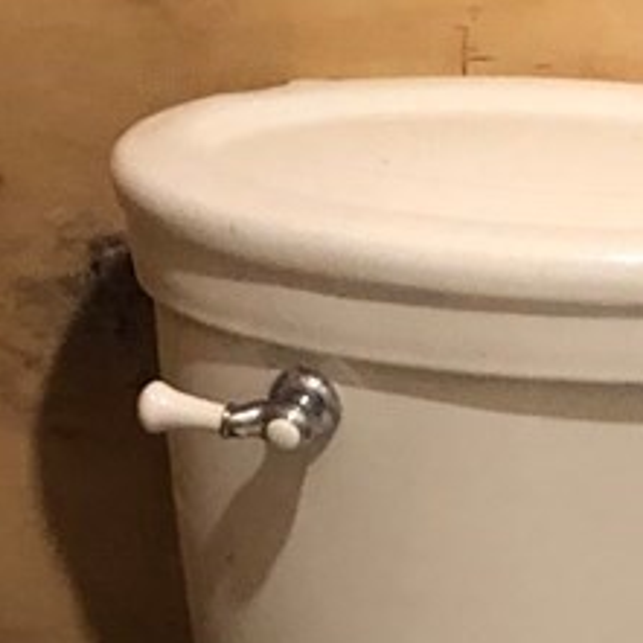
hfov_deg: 10.0
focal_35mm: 172
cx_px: 788
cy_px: 765
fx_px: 3615
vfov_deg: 10.0
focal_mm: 3.99
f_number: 1.8
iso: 100
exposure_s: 1/13
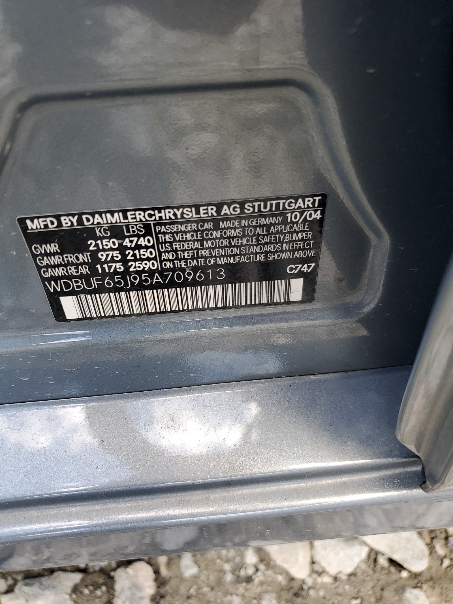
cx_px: 226
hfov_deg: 53.1
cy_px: 302
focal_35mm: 26
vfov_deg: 67.3
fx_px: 454
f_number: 1.5
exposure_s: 1/250
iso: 50
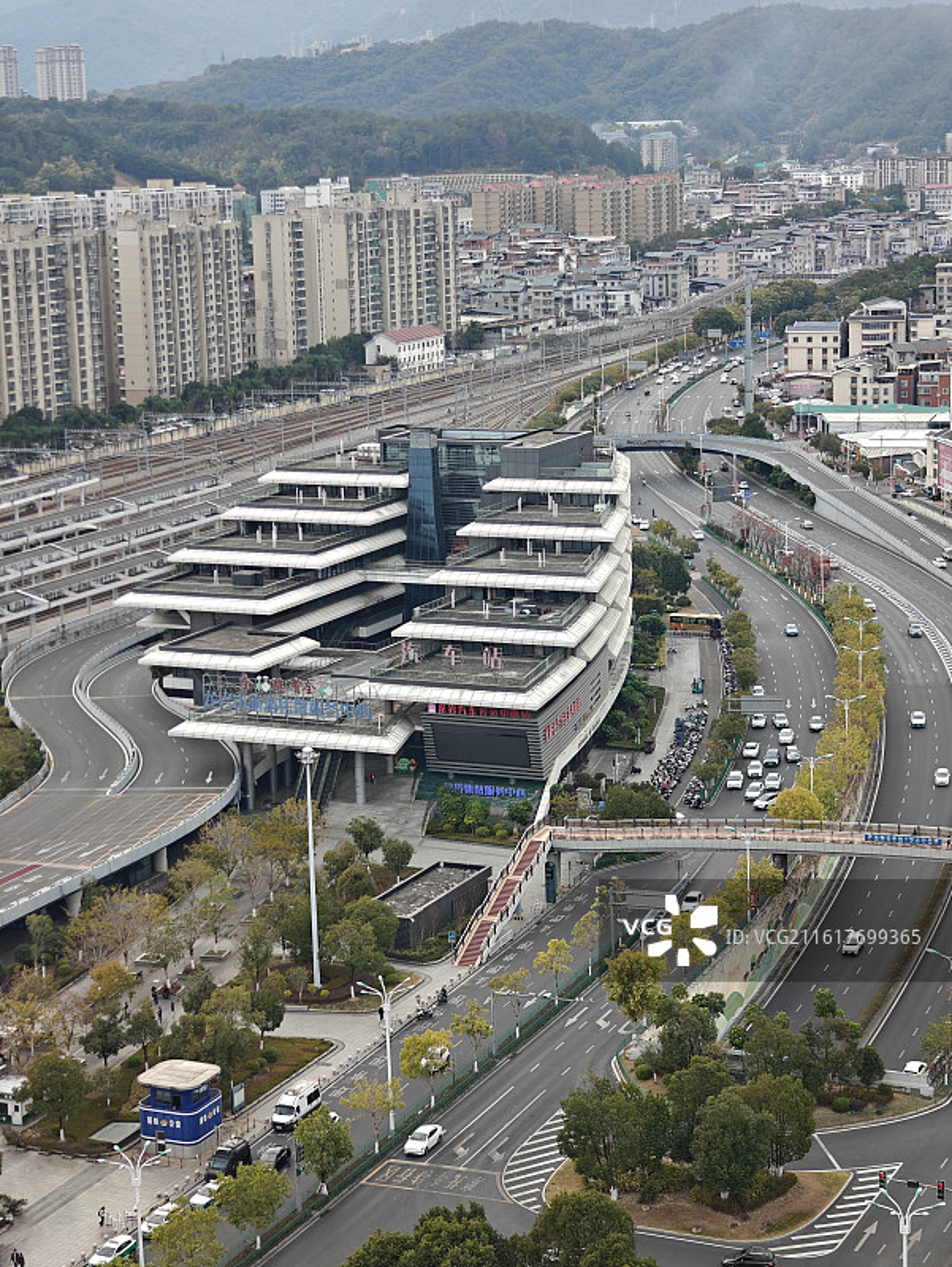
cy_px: 634
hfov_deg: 21.0
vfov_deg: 27.8
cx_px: 476
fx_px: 2564
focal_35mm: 70
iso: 100
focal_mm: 13.3
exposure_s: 1/200
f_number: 2.6
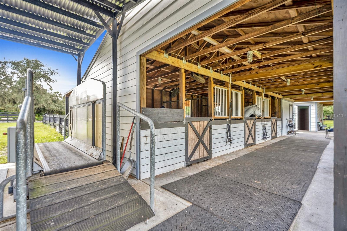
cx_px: 174
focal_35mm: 16
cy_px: 116
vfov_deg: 72.0
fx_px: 159
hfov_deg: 95.0
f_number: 8
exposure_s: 1/15
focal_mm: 16.5
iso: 200
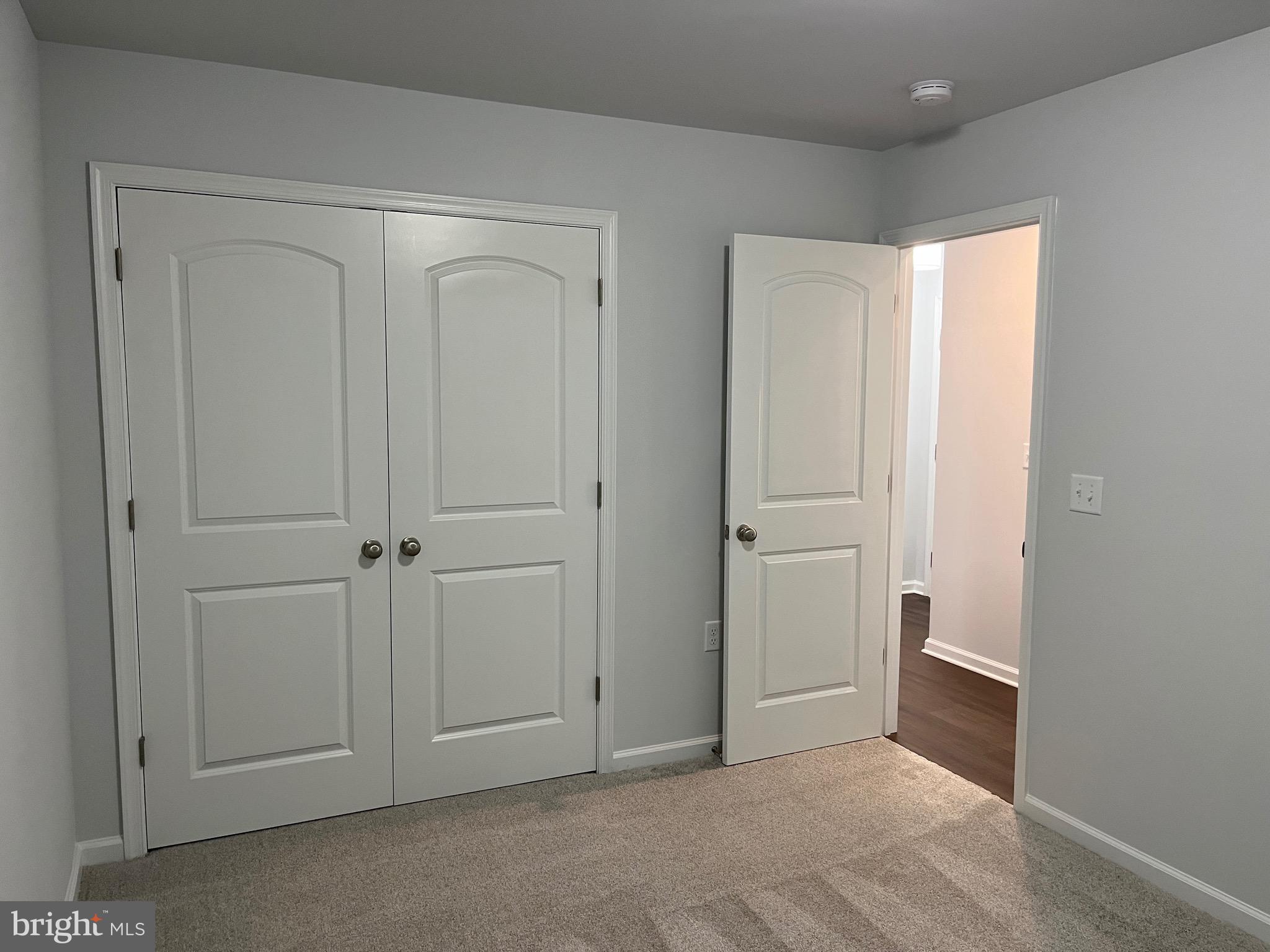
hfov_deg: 67.3
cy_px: 476
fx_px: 954
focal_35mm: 26
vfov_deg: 53.1
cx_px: 635
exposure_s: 1/60
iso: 100
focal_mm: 5.1
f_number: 1.6
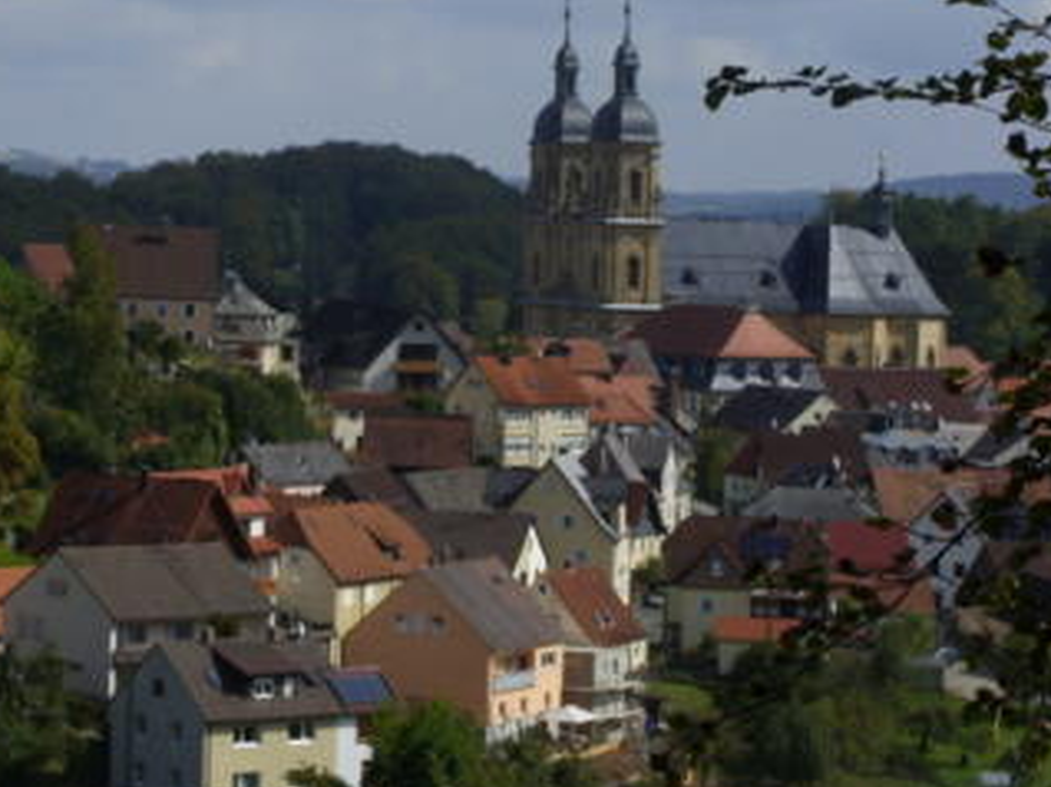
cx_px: 134
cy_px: 106
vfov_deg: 8.2
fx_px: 5491
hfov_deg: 10.9
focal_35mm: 181
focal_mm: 16.4
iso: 50
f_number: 6
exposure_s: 1/569
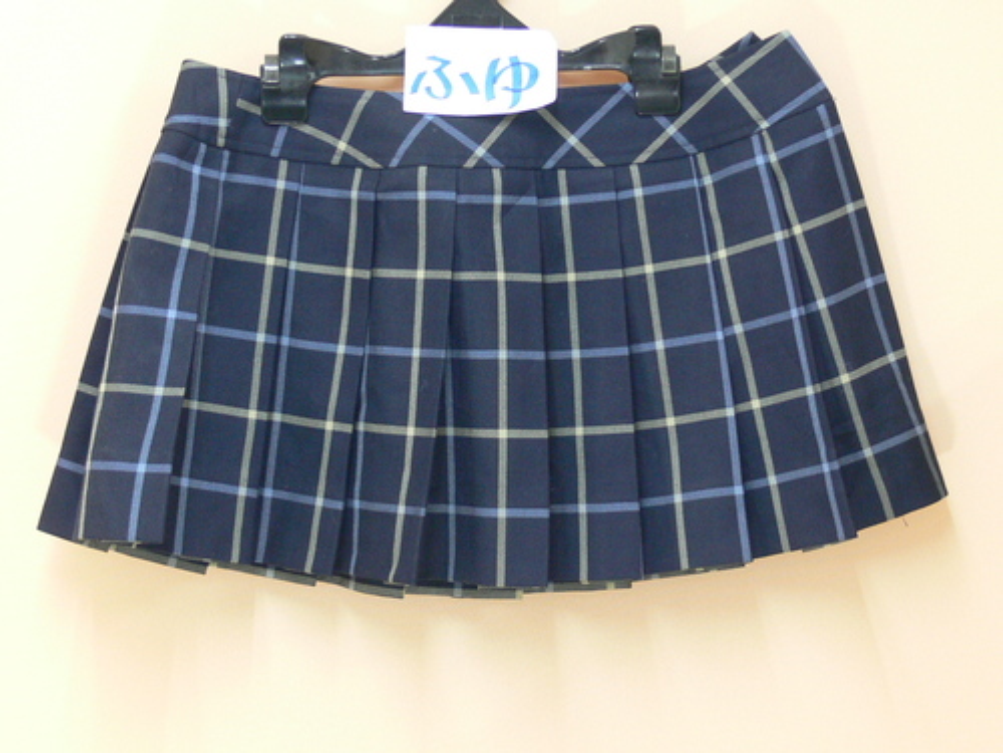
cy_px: 376
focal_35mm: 86
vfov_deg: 17.2
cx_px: 502
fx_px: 2492
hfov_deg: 22.8
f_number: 3.2
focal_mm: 12.9
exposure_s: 1/20
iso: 200
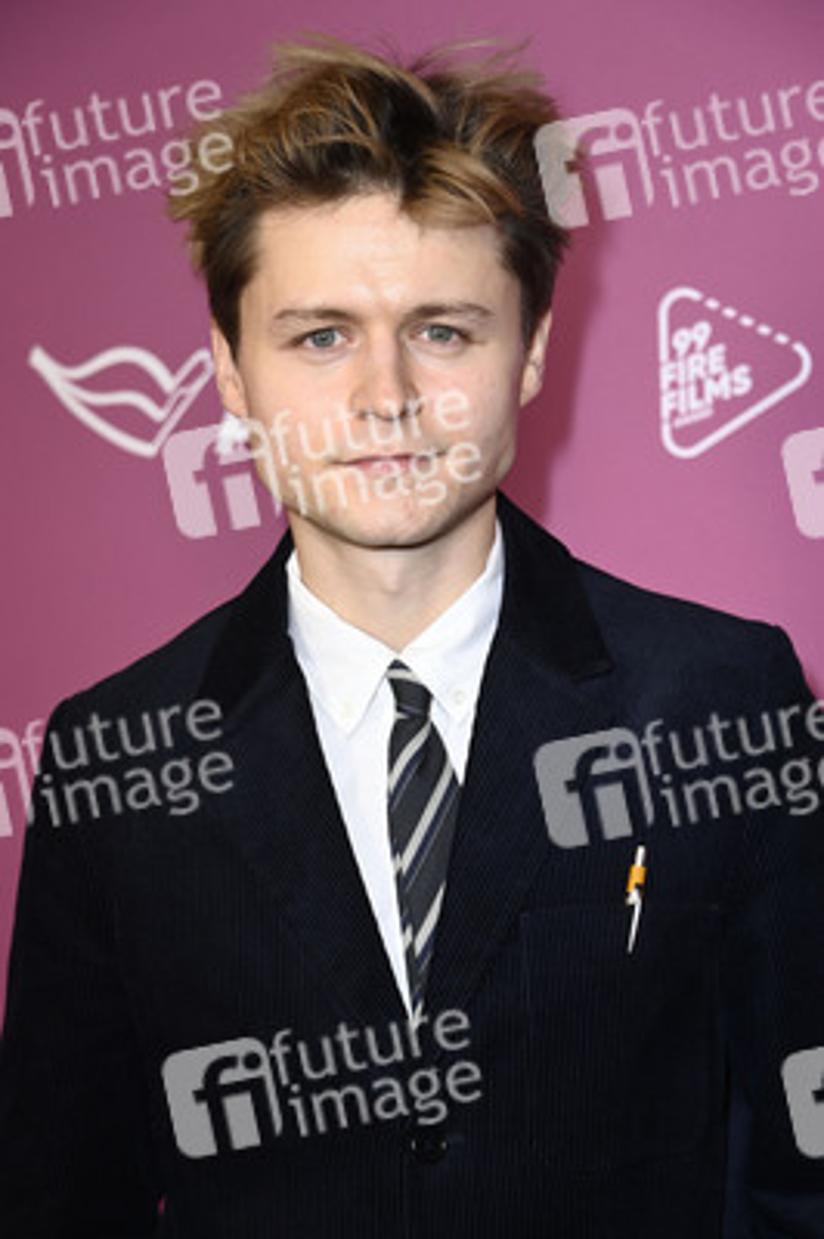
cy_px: 620
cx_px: 412
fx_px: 3370
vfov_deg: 20.8
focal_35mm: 98
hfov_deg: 13.9
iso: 640
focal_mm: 98
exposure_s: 1/250
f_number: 5.6
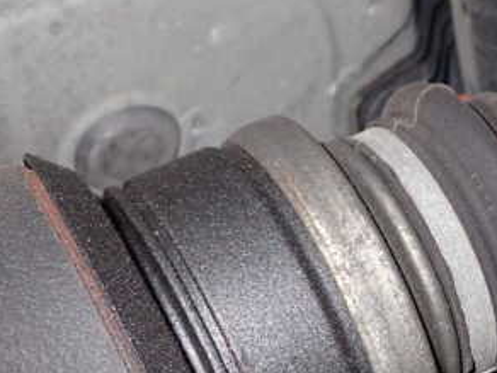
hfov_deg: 24.1
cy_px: 255
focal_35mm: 78
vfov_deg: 18.8
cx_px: 478
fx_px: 1120
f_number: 8
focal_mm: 6.83
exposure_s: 1/40
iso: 800
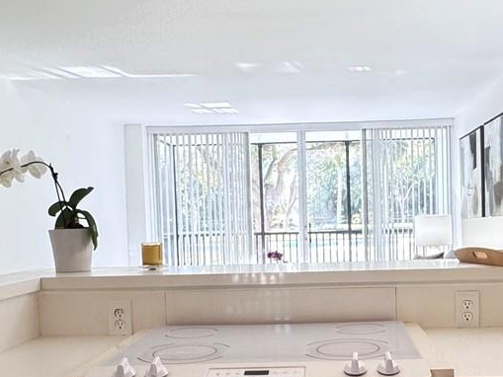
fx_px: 640
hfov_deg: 42.5
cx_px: 326
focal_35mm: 44
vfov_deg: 32.7
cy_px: 242
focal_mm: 2.2
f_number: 2.2
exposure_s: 1/60
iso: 200
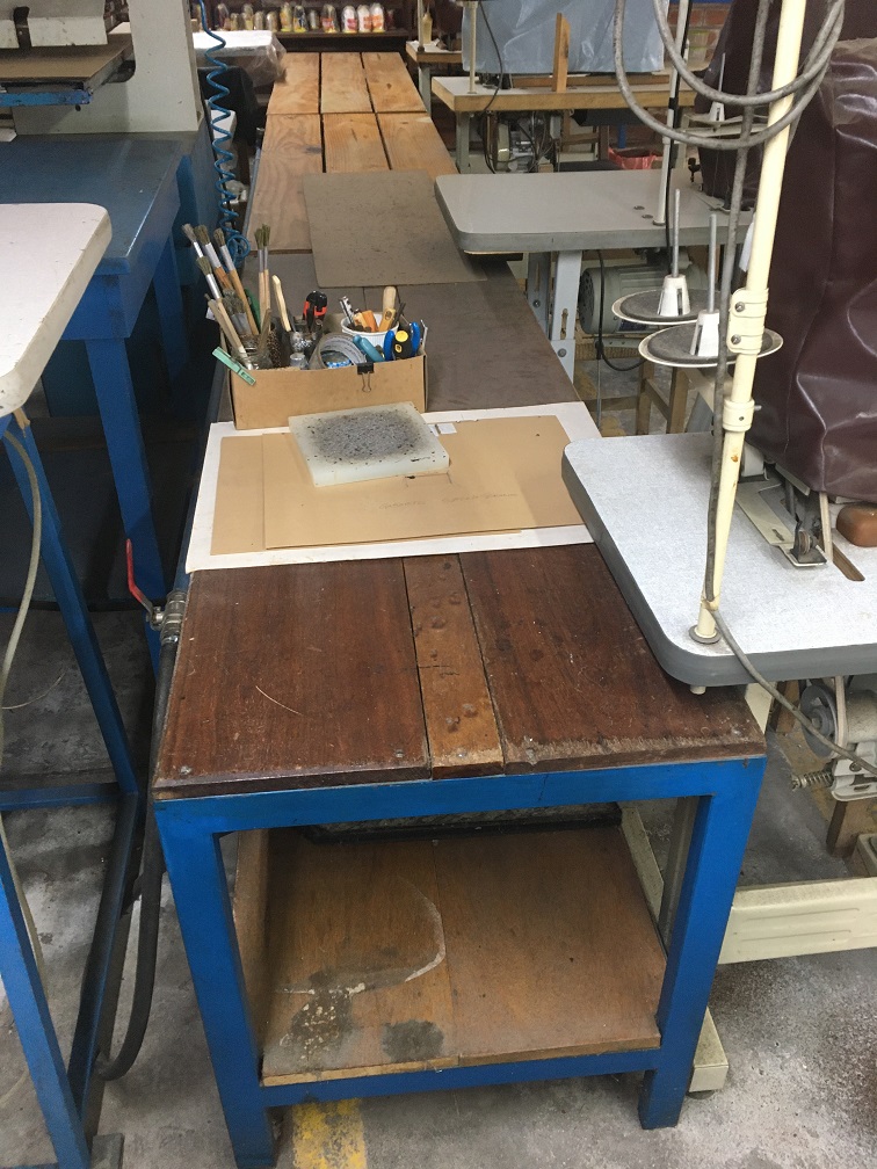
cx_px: 438
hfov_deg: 48.2
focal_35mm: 29
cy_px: 584
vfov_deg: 61.7
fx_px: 980
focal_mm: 4.15
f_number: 2.2
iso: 125
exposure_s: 1/30
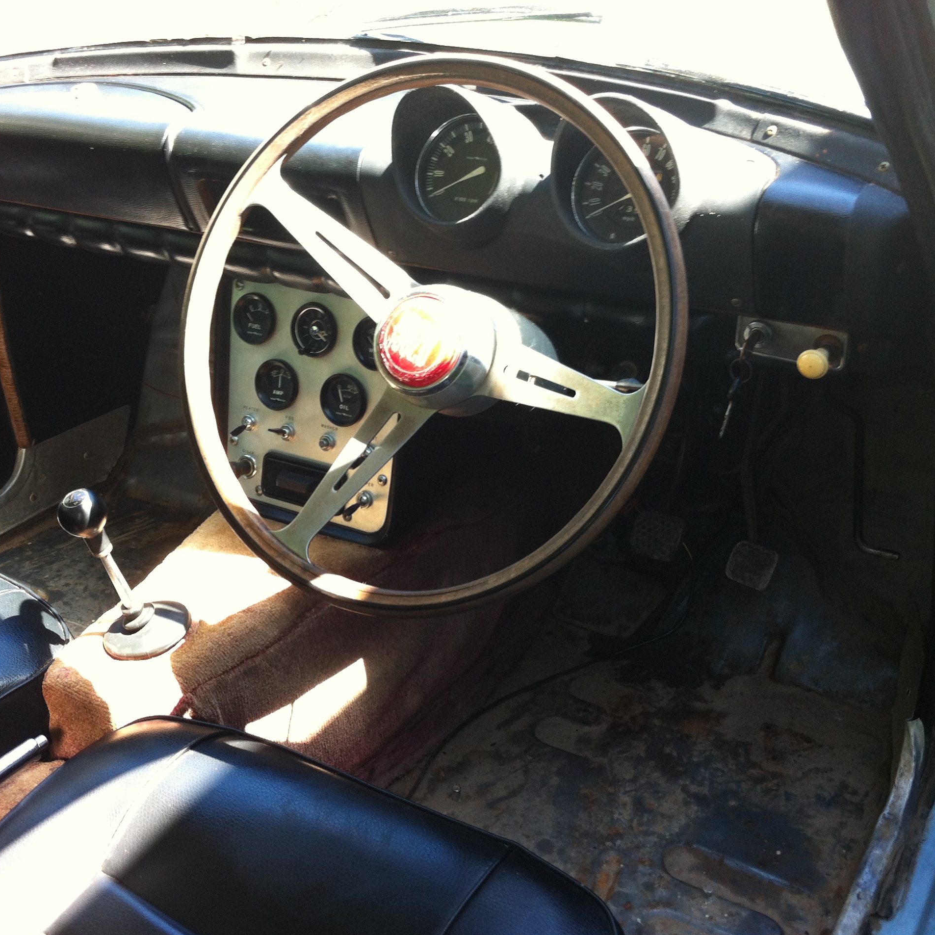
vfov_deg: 40.0
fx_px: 1283
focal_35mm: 42
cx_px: 374
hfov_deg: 39.9
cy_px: 466
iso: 80
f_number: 2.8
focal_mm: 3.85
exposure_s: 1/40
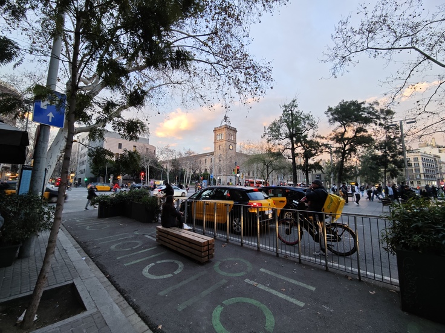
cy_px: 166
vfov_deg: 85.7
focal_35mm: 14
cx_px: 222
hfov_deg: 102.1
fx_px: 180
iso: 250
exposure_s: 1/40.7
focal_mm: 2.16
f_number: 2.2
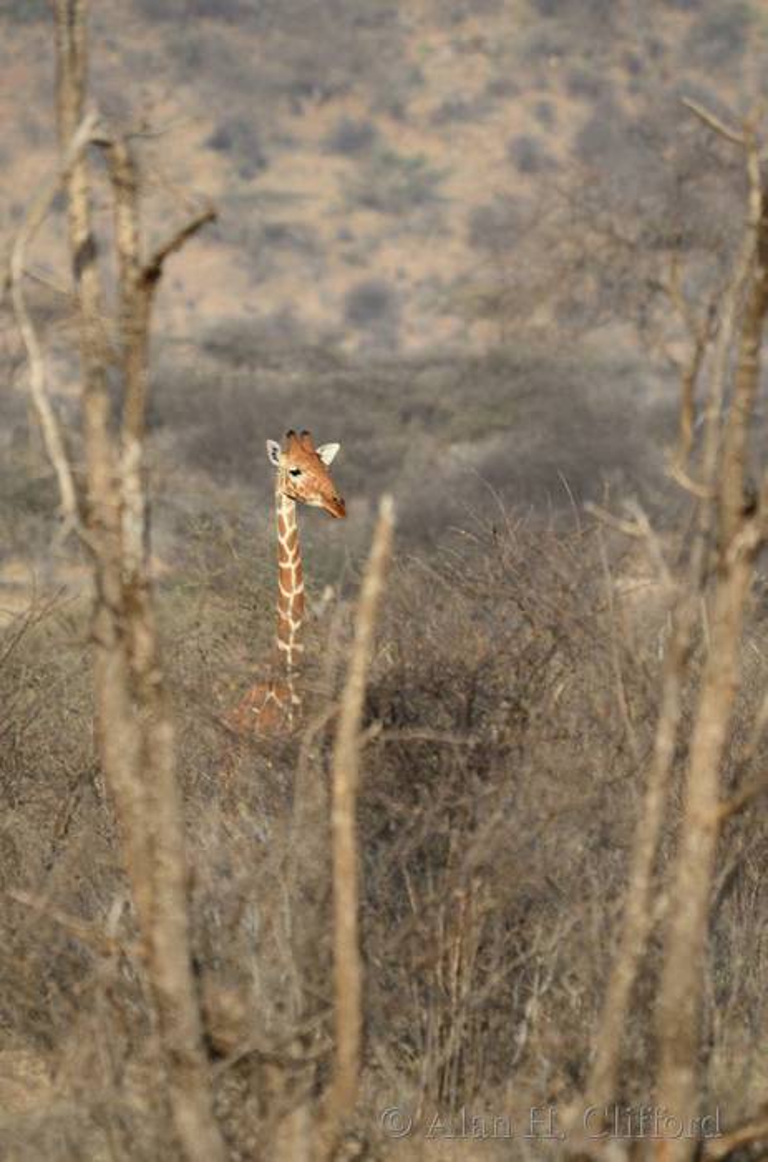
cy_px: 581
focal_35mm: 600
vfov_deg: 3.4
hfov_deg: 2.3
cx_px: 384
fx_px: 19304
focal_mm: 400
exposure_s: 1/400
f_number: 5.6
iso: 200
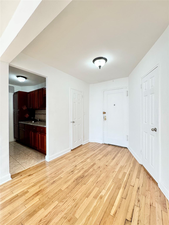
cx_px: 84
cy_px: 112
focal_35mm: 14
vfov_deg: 102.1
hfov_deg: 85.7
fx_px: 91
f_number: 2.2
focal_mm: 2.22
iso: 200
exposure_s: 1/120
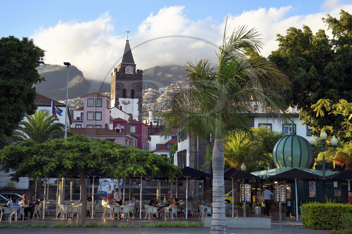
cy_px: 117
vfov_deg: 21.9
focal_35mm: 62
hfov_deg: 32.4
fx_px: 606
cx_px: 176
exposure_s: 1/160
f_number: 8
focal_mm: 62
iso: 200
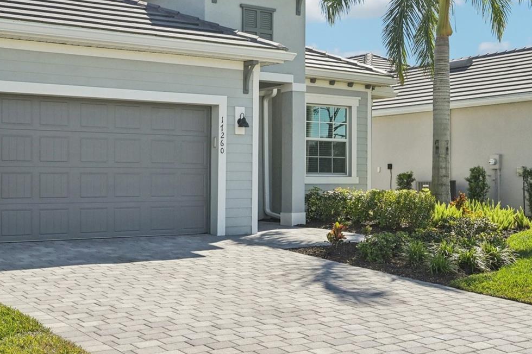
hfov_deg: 40.0
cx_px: 195
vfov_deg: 27.5
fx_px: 724
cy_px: 160
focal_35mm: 49
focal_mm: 30
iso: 400
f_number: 8
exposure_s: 1/1000
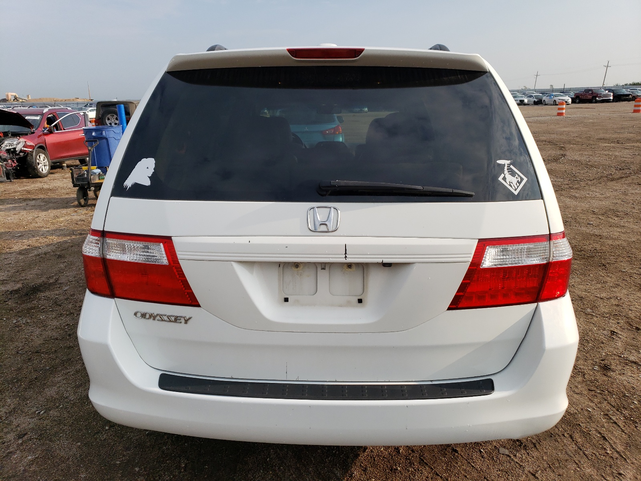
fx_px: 481
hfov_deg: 67.3
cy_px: 240
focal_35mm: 26
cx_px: 320
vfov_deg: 53.1
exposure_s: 1/3333
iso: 50
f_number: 1.5
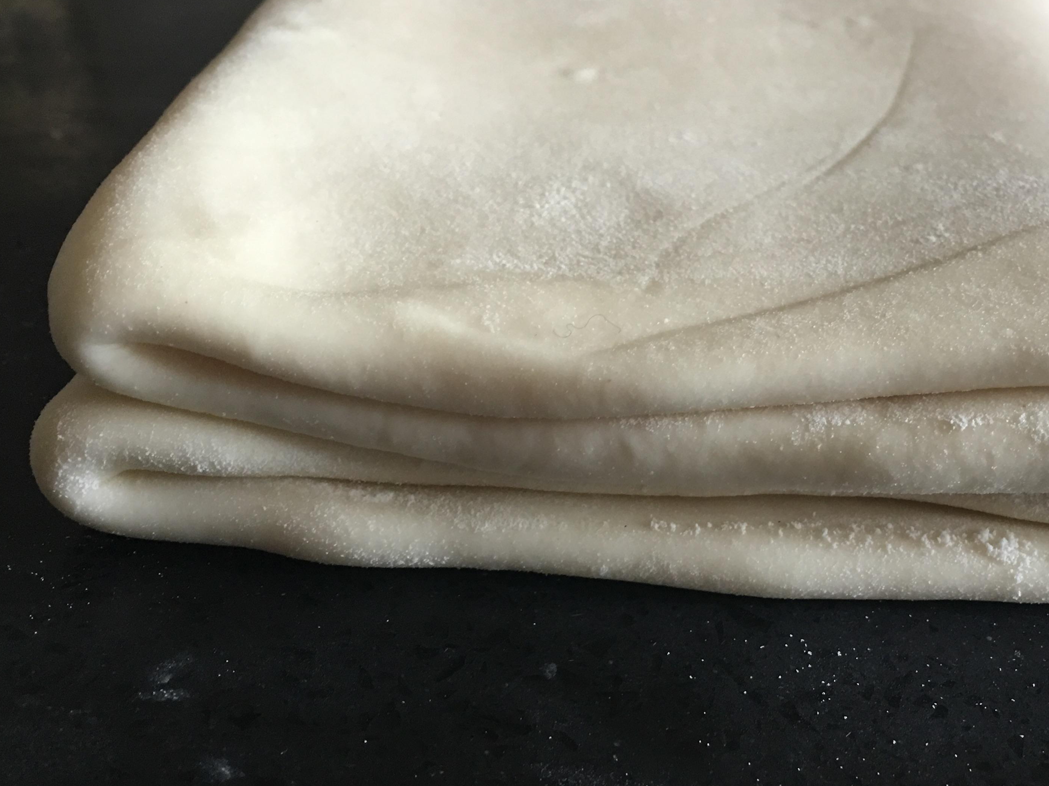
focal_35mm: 42
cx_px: 665
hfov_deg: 44.4
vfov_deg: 34.3
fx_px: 1273
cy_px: 426
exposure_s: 1/17
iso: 100
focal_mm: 4.15
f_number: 2.2
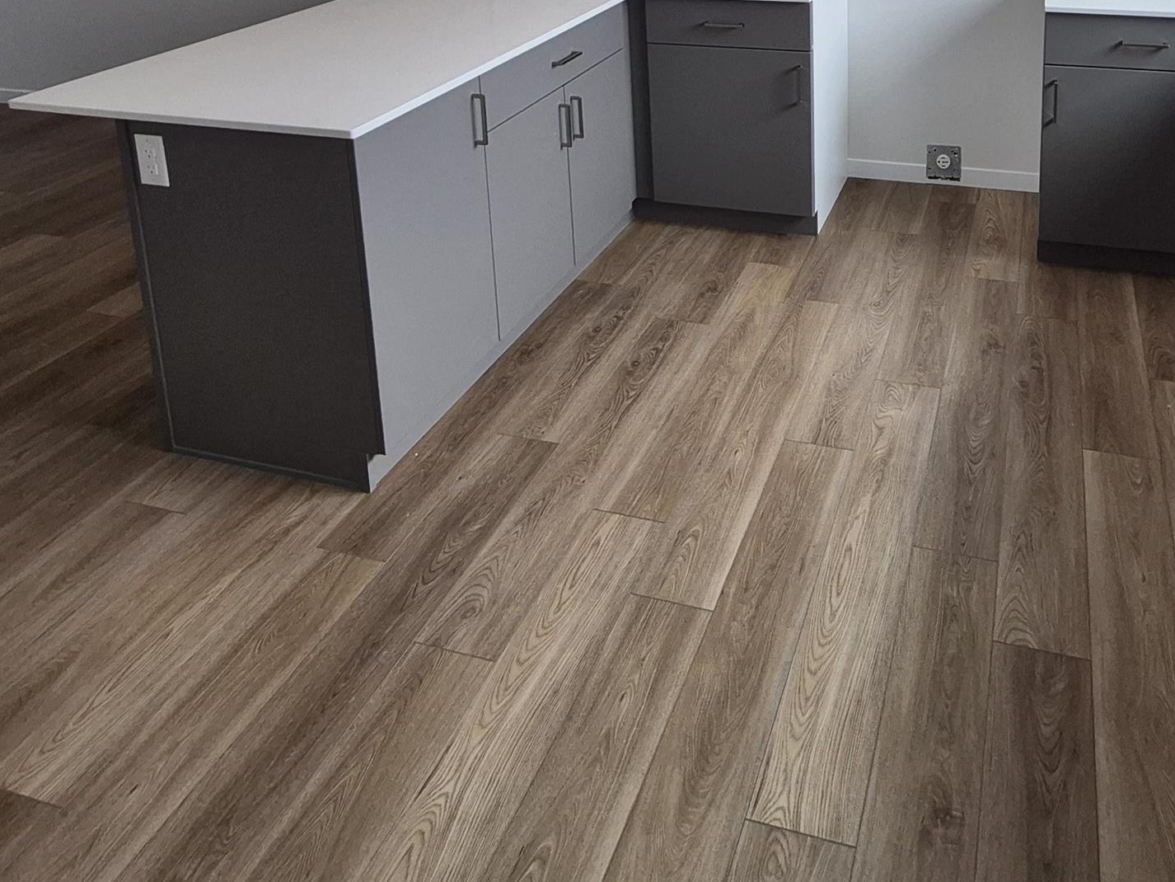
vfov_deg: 42.8
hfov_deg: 61.8
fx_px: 951
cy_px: -2
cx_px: 790
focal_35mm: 28
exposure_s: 1/310
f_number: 2.2
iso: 50
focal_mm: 1.74
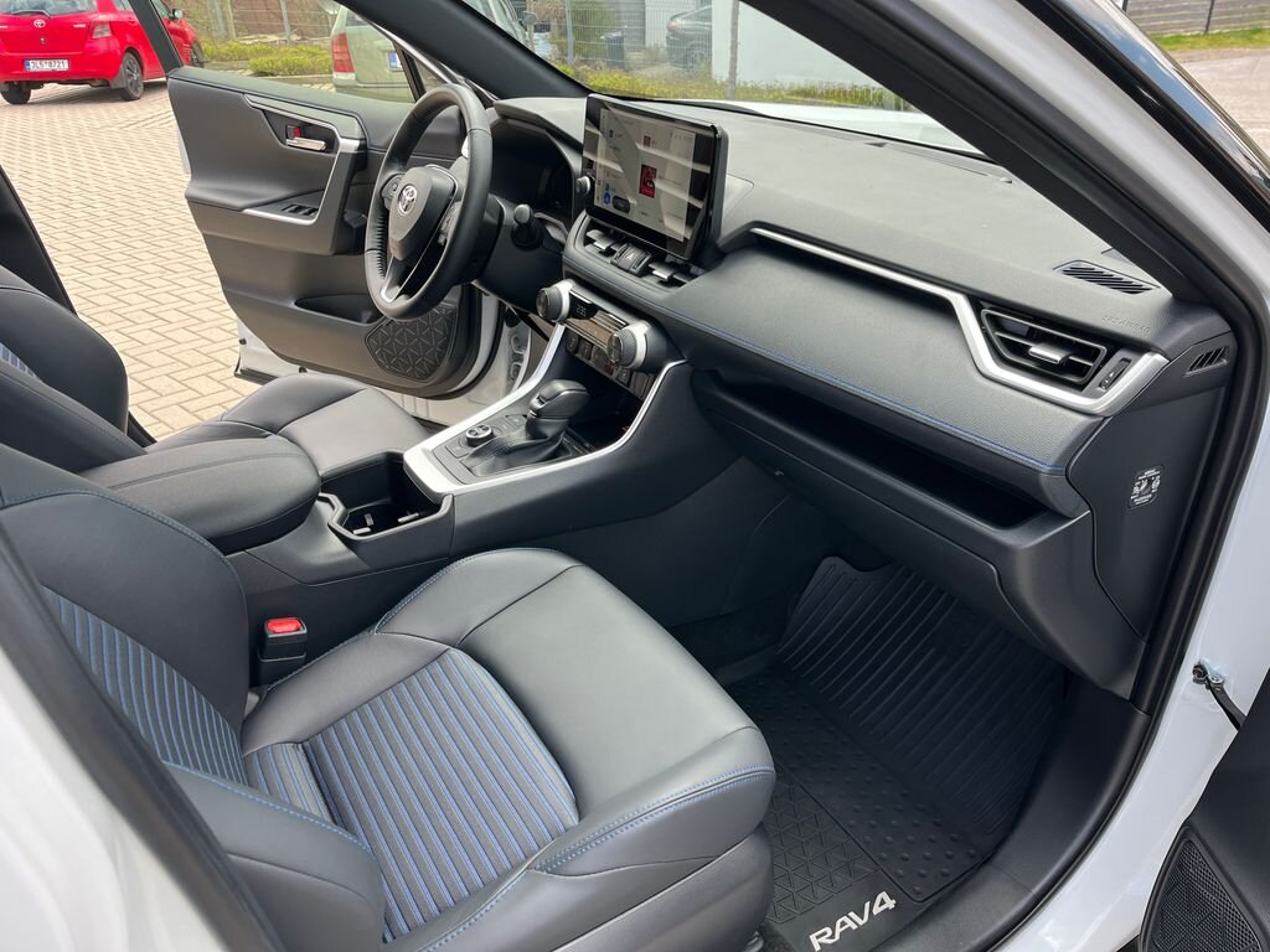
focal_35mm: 26
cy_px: 476
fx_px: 954
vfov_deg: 53.1
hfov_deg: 67.3
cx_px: 635
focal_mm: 5.1
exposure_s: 1/249
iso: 50
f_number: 1.6
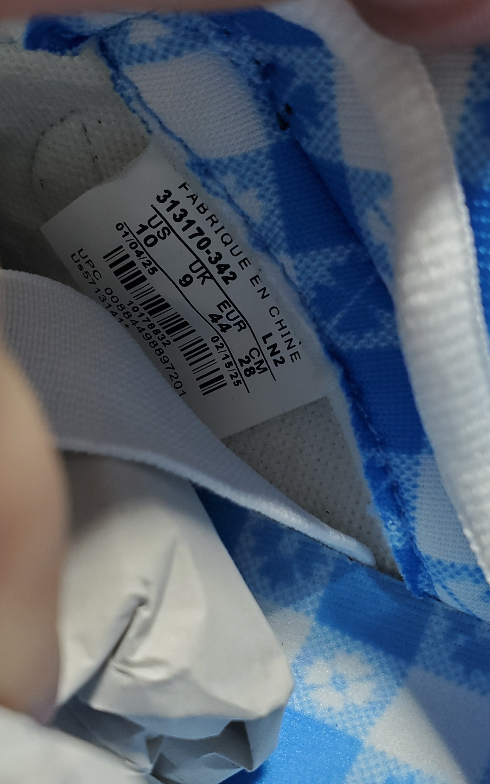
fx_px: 791
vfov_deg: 52.7
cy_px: 390
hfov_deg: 34.4
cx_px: 271
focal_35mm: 37
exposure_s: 1/100
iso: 80
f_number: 2.4
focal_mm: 4.3
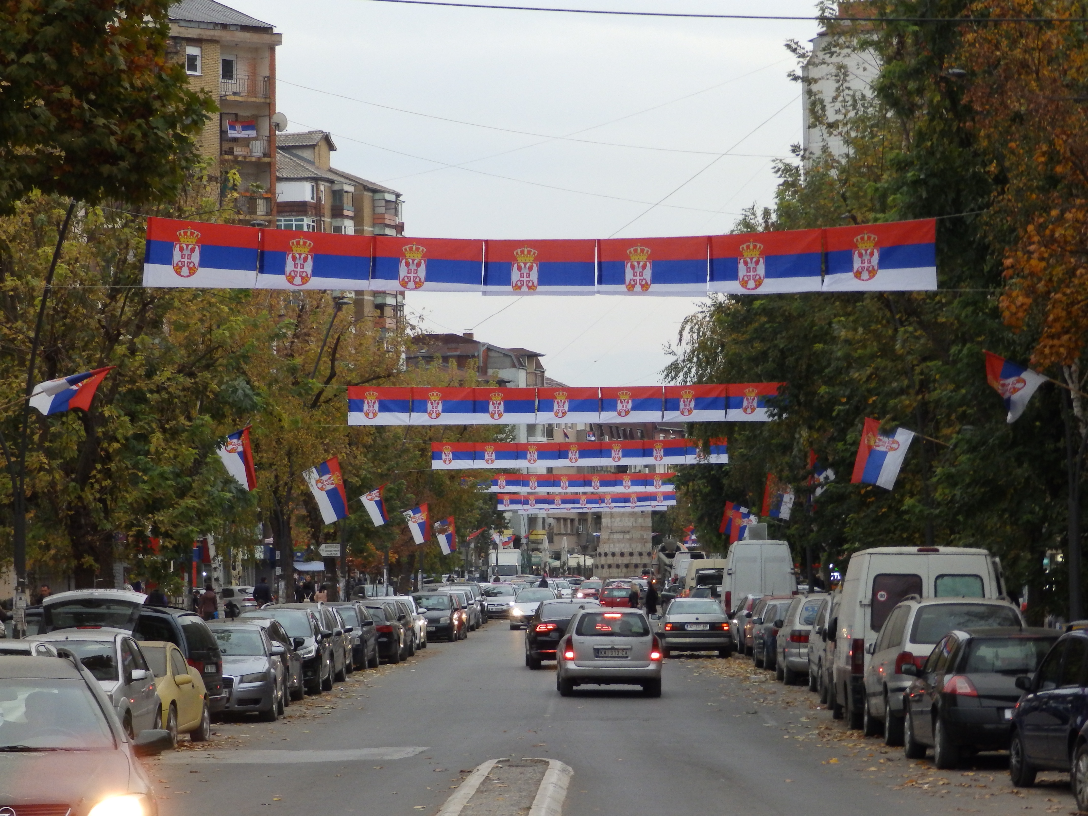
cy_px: 408
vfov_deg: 12.9
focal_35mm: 115
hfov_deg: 17.1
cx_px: 544
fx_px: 3615
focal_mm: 20.6
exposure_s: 1/50
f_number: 4.8
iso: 320
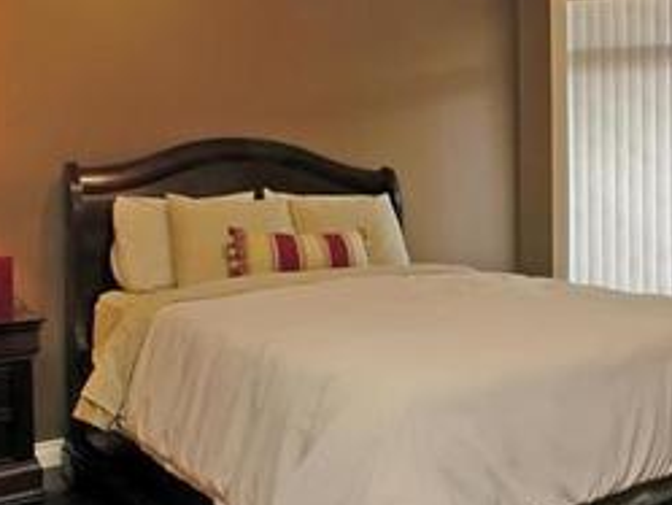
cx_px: 421
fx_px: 1243
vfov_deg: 23.0
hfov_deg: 30.1
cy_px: 250
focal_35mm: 64
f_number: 3.7
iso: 100
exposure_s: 1/15
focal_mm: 7.85
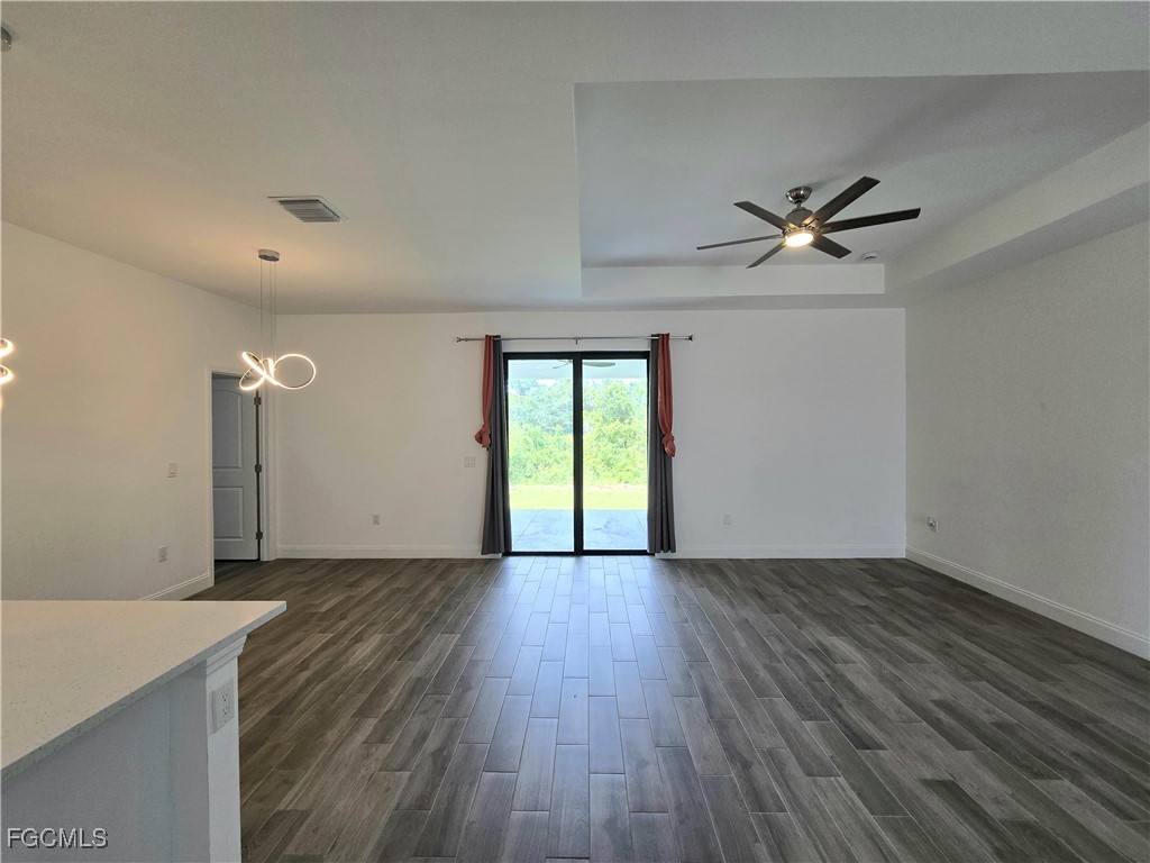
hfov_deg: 106.2
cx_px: 575
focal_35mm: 13
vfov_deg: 89.9
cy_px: 432
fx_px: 432
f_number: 2.2
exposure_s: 1/120
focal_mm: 2.2
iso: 64
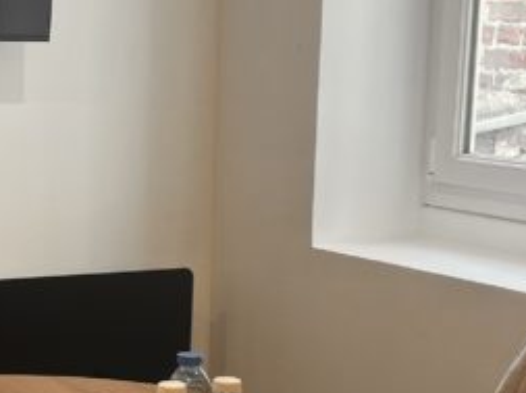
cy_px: 300
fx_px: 1548
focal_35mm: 102
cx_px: 59
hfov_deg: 19.0
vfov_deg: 14.4
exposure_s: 1/100
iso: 50
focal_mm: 5.1
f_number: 1.6
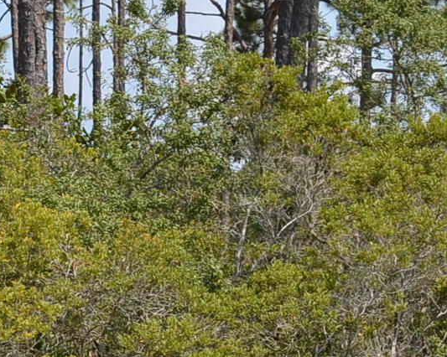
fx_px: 2235
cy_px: 385
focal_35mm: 169
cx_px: -317
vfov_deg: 9.1
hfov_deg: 10.8
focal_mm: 26
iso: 110
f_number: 8
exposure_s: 1/250
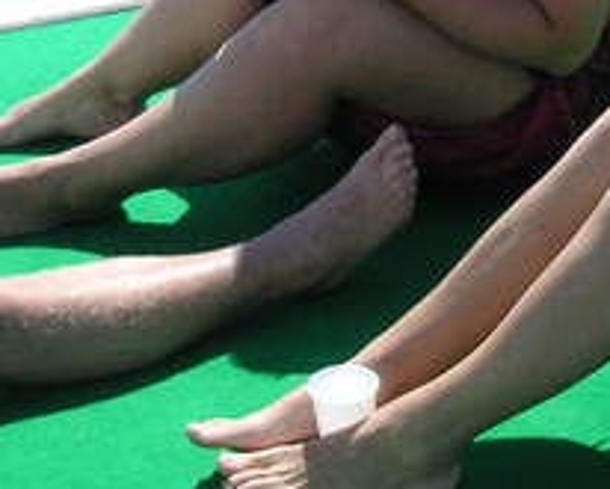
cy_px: 127
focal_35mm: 140
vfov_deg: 11.0
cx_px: 450
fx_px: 2529
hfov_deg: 13.7
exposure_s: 1/180
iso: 50
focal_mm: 6.1
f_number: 6.7
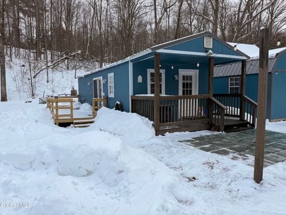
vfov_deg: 56.8
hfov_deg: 71.6
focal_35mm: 24
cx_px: 143
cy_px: 108
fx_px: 198
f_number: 1.78
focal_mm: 6.76
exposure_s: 1/3279
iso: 80
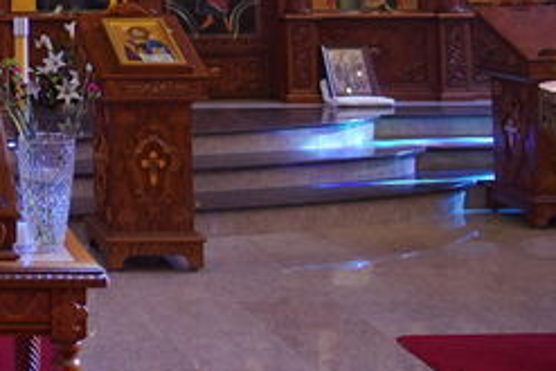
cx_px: -182
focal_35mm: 68
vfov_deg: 18.7
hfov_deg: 25.2
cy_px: -99
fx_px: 1051
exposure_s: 1/160
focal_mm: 14
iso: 1600
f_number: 2.8
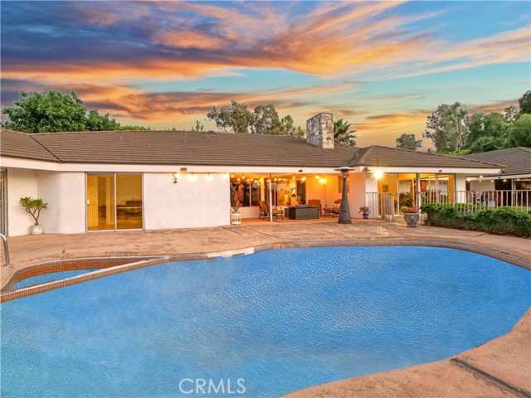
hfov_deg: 81.7
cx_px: 266
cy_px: 199
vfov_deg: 66.0
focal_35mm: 20
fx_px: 307
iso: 3200
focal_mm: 10
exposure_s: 1/8
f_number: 8
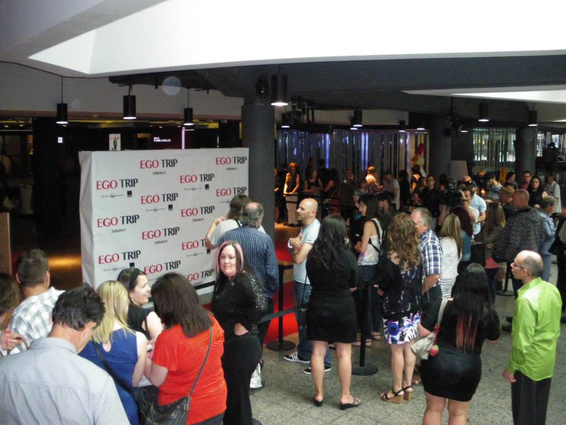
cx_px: 283
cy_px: 212
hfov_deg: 51.4
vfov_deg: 39.6
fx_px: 589
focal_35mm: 36
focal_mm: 6.3
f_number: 3.5
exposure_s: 1/50
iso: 800
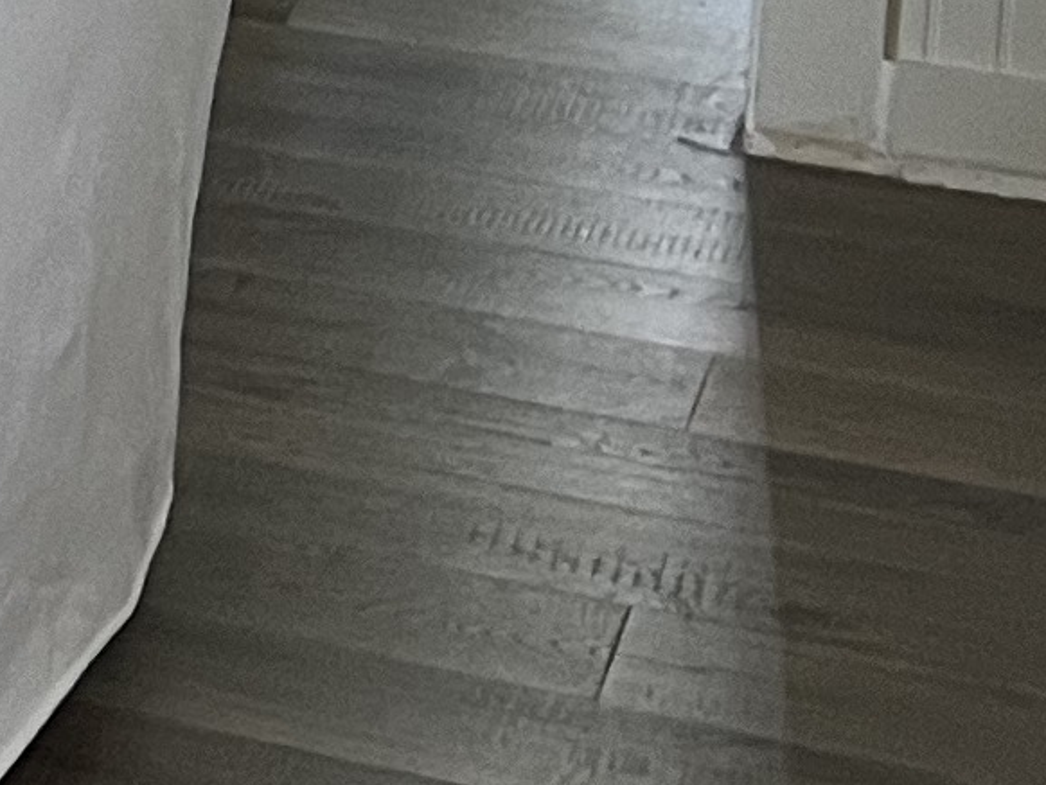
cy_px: -1024
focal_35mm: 180
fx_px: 5441
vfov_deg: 7.7
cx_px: -2399
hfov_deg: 8.5
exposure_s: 1/60
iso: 250
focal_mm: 5.7
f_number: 1.5
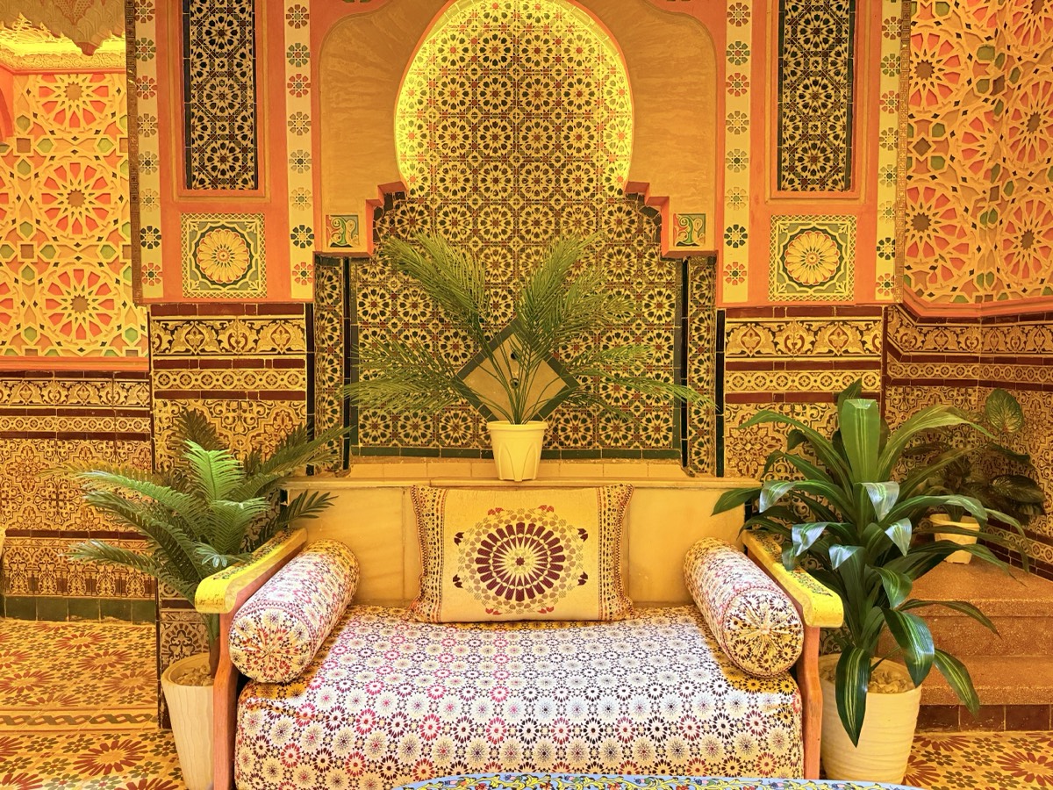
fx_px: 730
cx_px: 526
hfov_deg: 71.6
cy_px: 395
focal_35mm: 24
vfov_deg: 56.8
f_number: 1.78
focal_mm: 6.76
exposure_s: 1/50
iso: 250
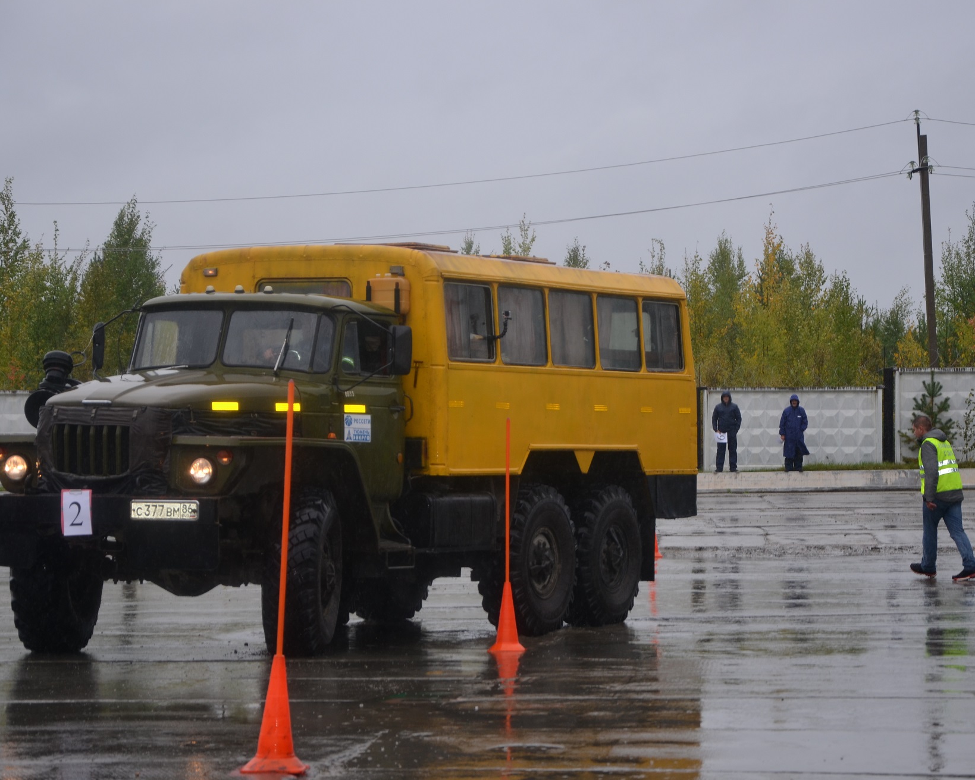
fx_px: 3463
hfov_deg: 16.0
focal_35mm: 120
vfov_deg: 12.9
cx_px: 518
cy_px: 388
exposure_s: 1/200
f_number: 5.3
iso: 200
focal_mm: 70
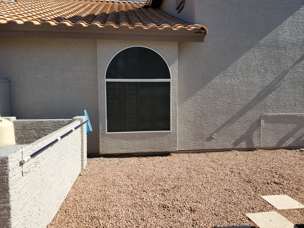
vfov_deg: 53.1
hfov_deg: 67.3
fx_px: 228
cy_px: 114
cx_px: 152
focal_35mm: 26
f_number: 2.4
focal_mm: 4.3
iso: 50
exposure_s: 1/1362
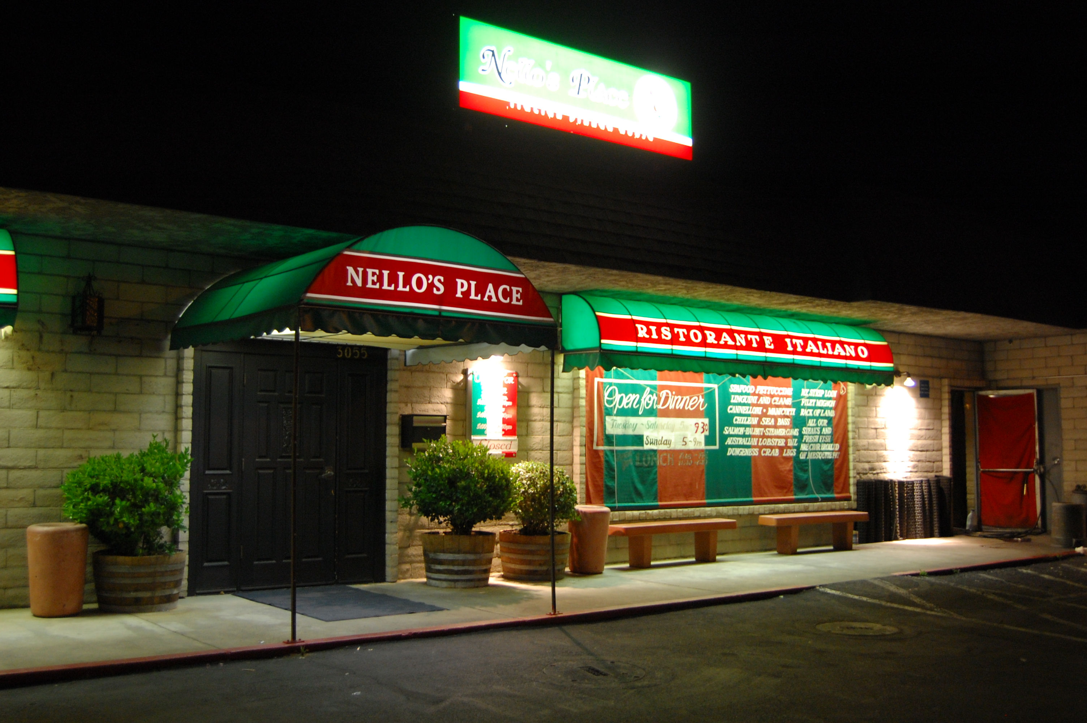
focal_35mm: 39
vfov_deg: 34.1
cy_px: 362
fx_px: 1177
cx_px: 544
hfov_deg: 49.6
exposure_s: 1/4
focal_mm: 26
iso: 800
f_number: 4
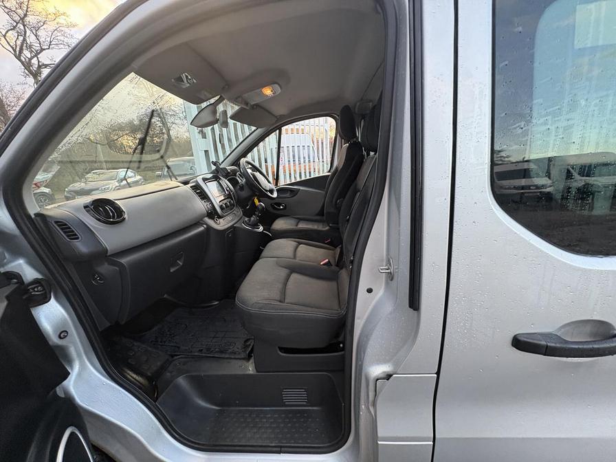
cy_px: 231
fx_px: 249
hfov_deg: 102.1
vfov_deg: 85.7
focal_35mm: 14
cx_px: 308
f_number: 2.2
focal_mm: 2.22
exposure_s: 1/75
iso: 250
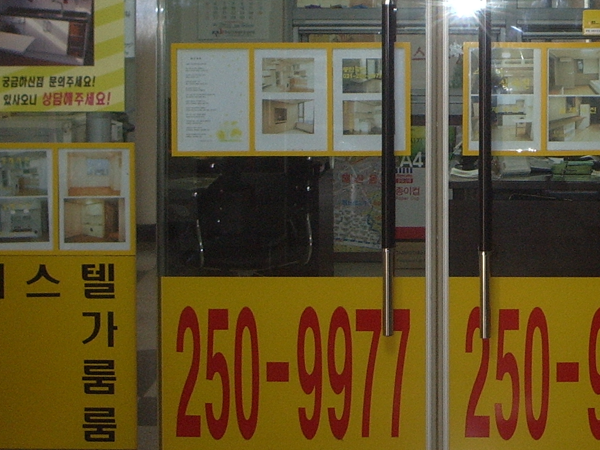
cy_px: 21
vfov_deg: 13.9
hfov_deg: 18.5
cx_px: 492
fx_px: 1820
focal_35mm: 105
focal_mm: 8.2
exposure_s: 1/50
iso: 100
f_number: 3.1
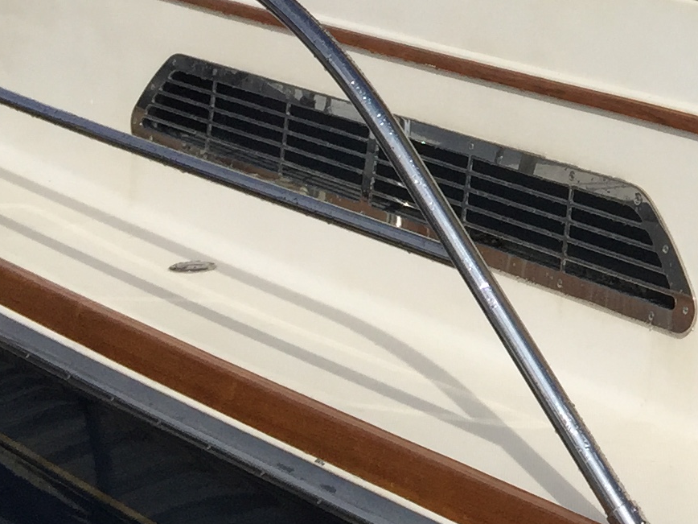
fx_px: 2198
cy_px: -97
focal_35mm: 109
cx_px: 1212
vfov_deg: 13.2
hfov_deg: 15.7
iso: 32
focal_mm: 4.15
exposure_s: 1/5650
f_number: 2.2
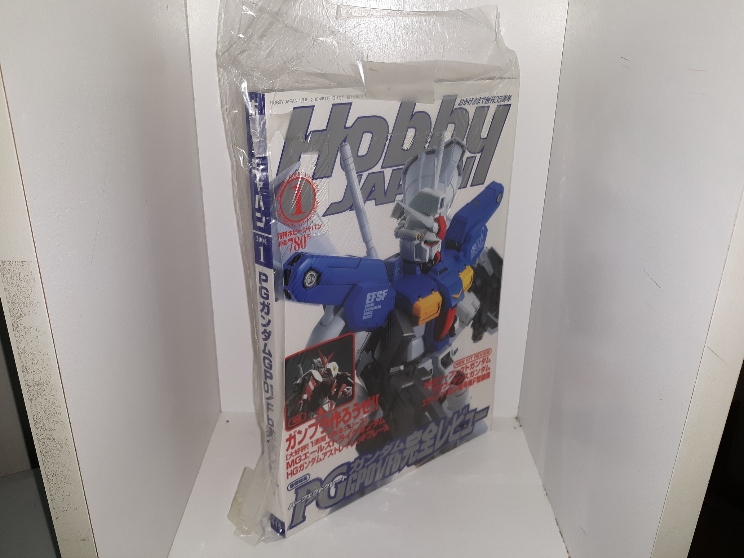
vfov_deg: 49.7
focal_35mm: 28
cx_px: 372
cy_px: 279
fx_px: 602
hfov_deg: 63.4
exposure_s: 1/123
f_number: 1.7
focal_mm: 3.7
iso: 40
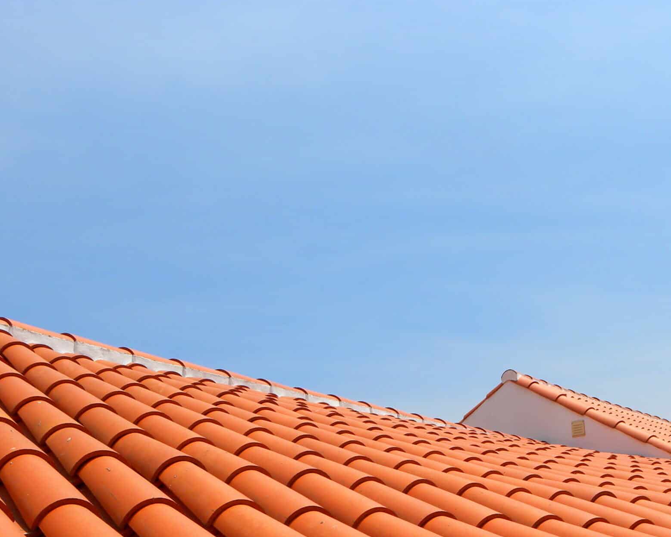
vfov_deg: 28.1
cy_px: 412
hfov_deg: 35.3
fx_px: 1053
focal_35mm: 53
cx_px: 393
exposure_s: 1/350
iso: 64
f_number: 5.6
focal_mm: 5.9
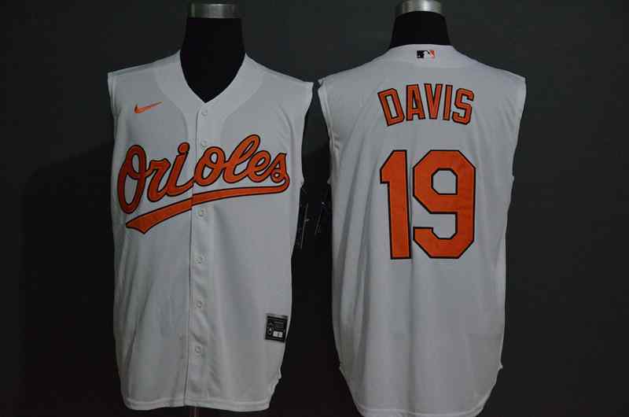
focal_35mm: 75
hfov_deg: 27.0
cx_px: 314
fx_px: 1308
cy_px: 208
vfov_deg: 18.1
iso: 4000
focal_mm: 50
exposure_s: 1/100
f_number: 5
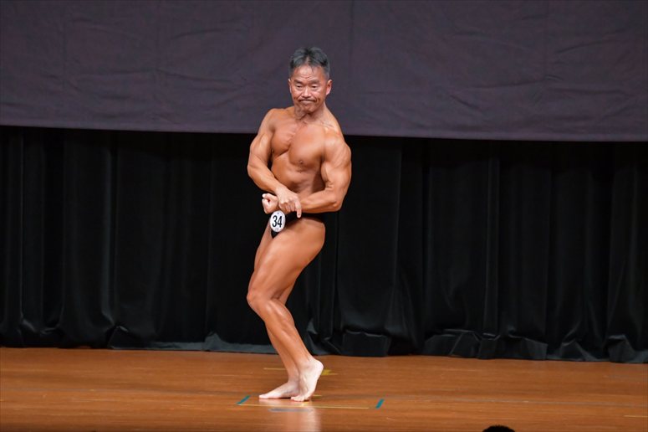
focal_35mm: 285
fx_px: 5128
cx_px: 324
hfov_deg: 7.2
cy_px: 216
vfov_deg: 4.8
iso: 5000
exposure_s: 1/400
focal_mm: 190
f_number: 5.6
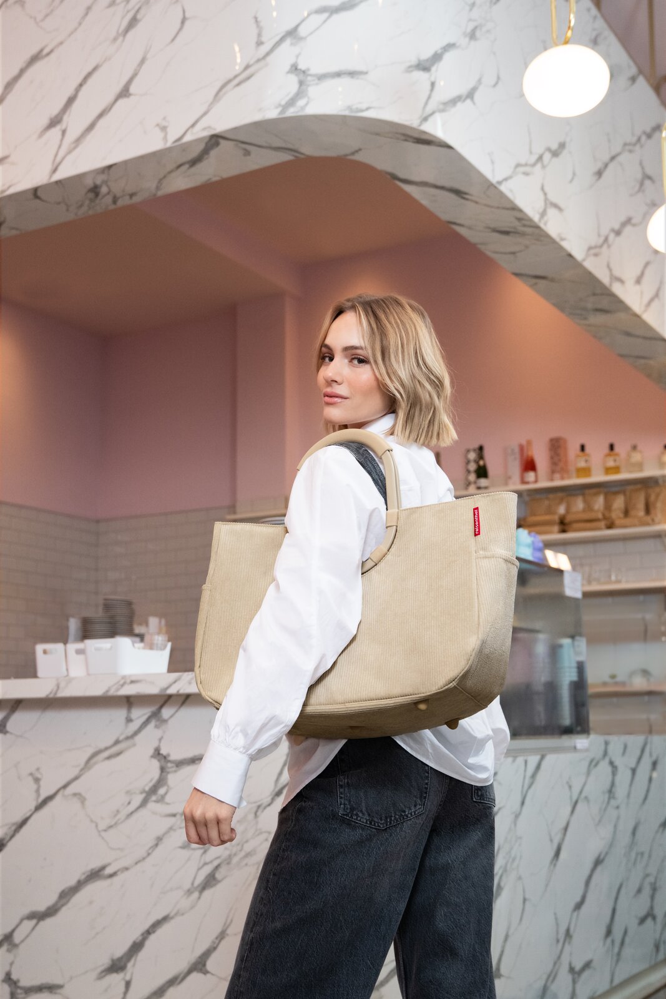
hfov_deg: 28.1
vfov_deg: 41.1
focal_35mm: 48
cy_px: 500
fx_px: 1332
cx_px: 333
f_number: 5
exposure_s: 1/200
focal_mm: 48
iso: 1600
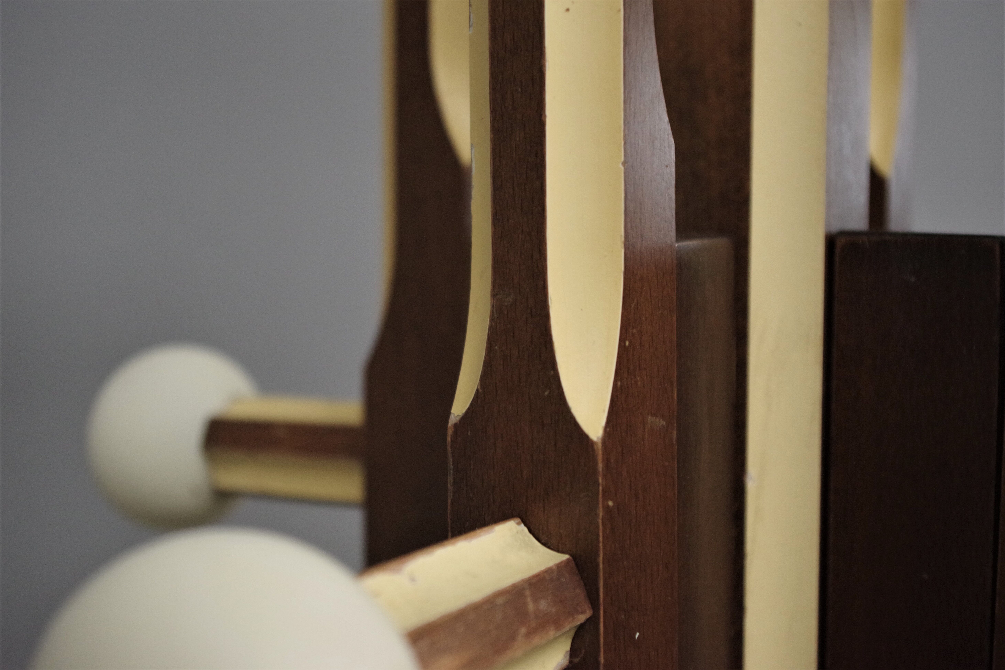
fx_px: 1452
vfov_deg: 26.0
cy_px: 335
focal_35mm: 52
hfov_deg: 38.2
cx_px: 502
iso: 1600
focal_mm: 35
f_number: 4.5
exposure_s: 1/80
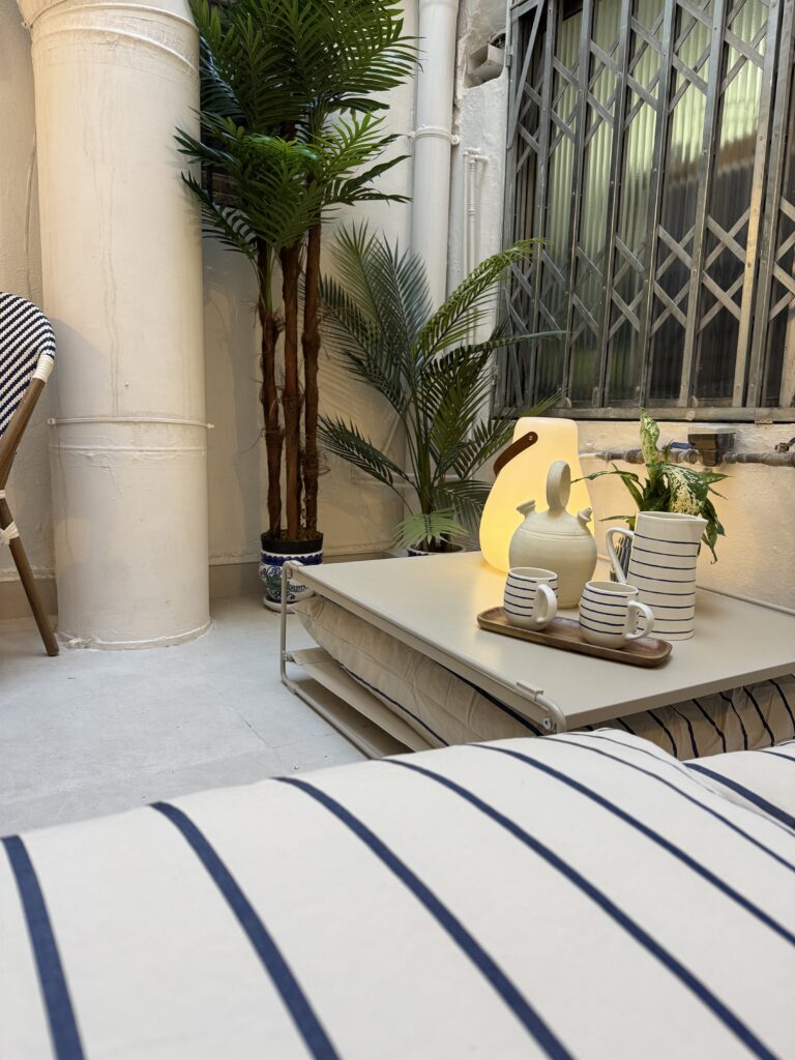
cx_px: 398
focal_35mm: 24
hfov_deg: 56.8
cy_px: 530
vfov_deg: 71.6
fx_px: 735
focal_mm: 6.76
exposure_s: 1/100
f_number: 1.78
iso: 200
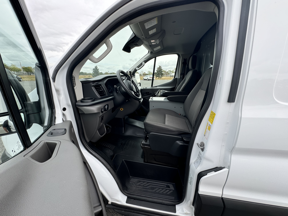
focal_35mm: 14
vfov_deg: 85.7
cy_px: 108
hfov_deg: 102.1
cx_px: 144
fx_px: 116
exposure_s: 1/225
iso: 40
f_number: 2.2
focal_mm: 2.22
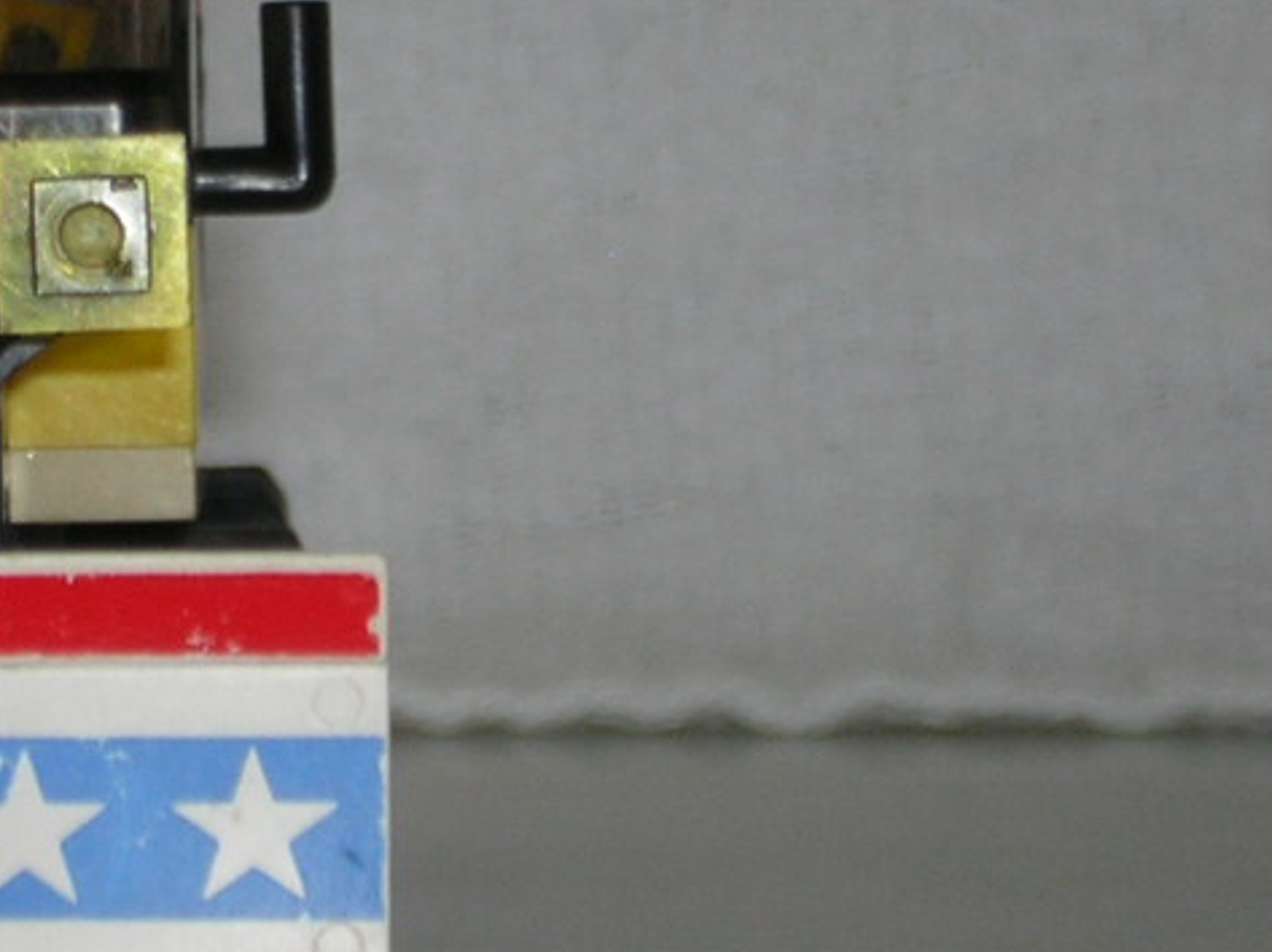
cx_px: 153
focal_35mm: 234
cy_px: 261
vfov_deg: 6.3
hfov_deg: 8.4
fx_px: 8592
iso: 50
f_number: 4.7
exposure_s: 1/60.1
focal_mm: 14.1
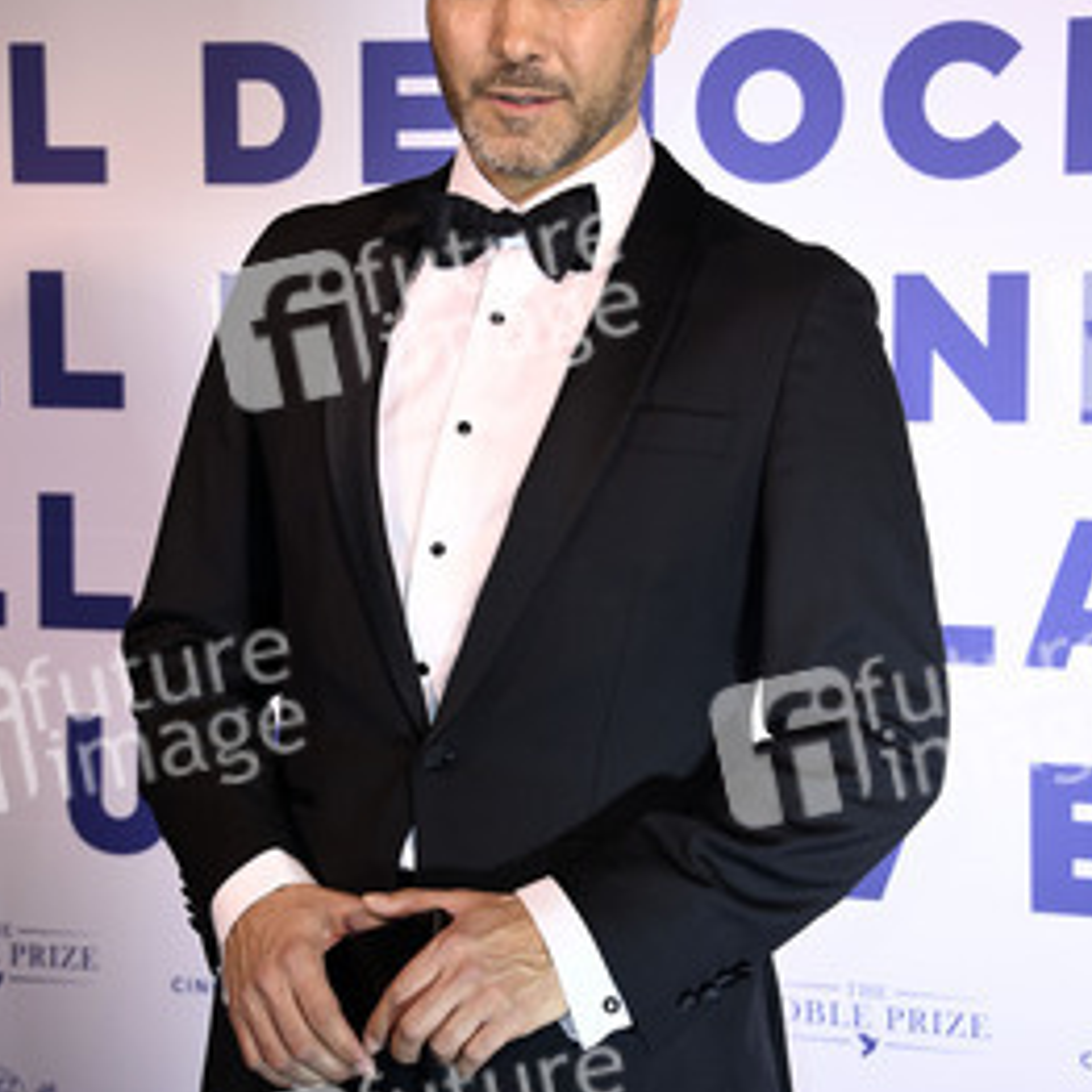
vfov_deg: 17.2
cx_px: 546
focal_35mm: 101
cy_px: 521
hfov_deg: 17.2
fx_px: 3605
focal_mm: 78
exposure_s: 1/250
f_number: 6.3
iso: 640
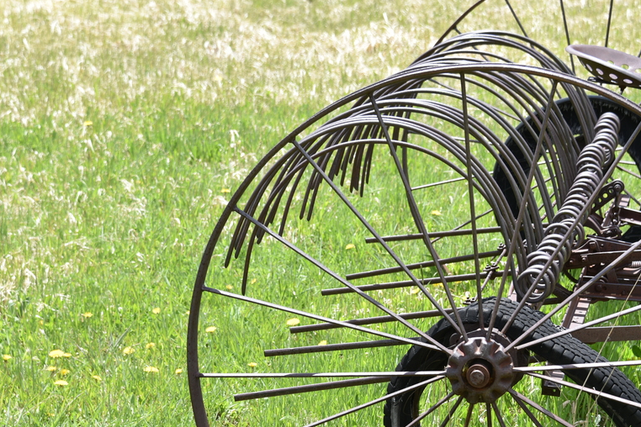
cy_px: 294
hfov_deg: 16.9
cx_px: 359
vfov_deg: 11.3
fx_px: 2154
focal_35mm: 121
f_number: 7.1
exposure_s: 1/200
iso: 100
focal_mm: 72
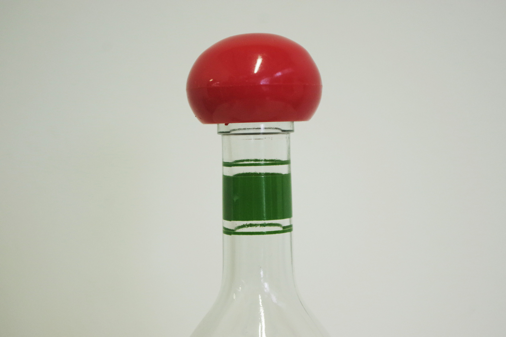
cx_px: 253
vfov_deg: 23.8
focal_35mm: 57
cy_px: 168
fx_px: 801
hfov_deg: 35.1
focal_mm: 37.5
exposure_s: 1/80
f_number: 4.5
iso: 800
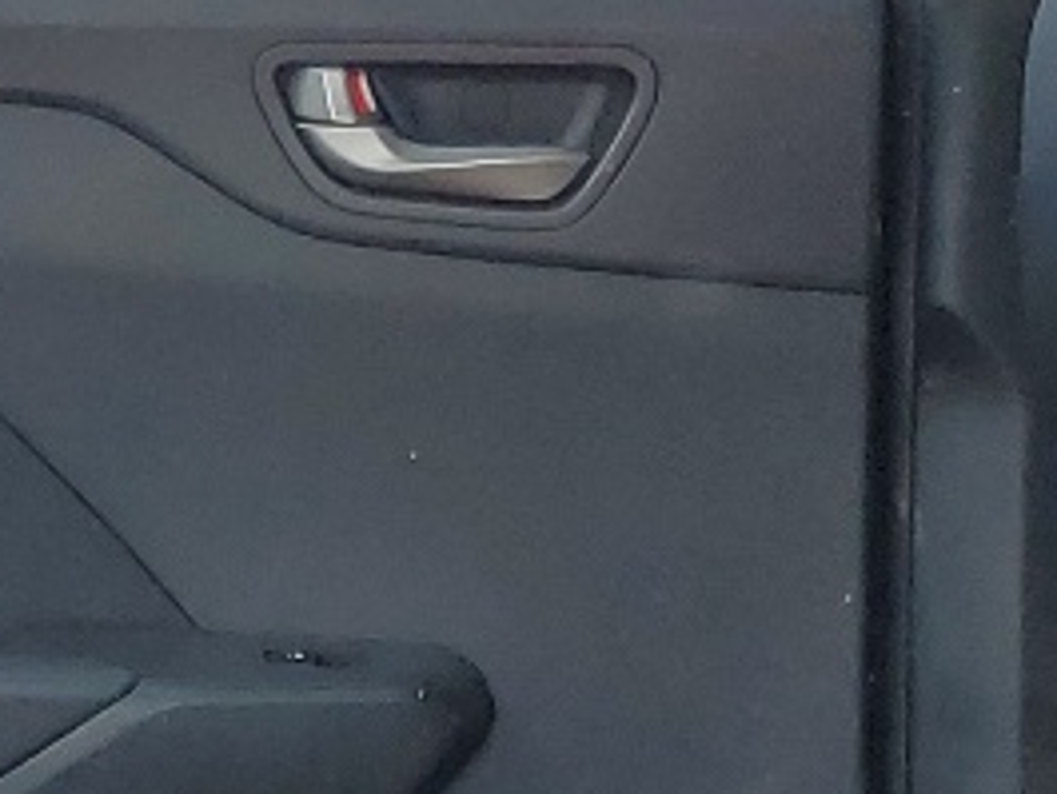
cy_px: 1301
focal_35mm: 157
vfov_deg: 9.1
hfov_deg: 12.6
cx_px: 323
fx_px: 4796
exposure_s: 1/588
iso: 50
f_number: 1.5
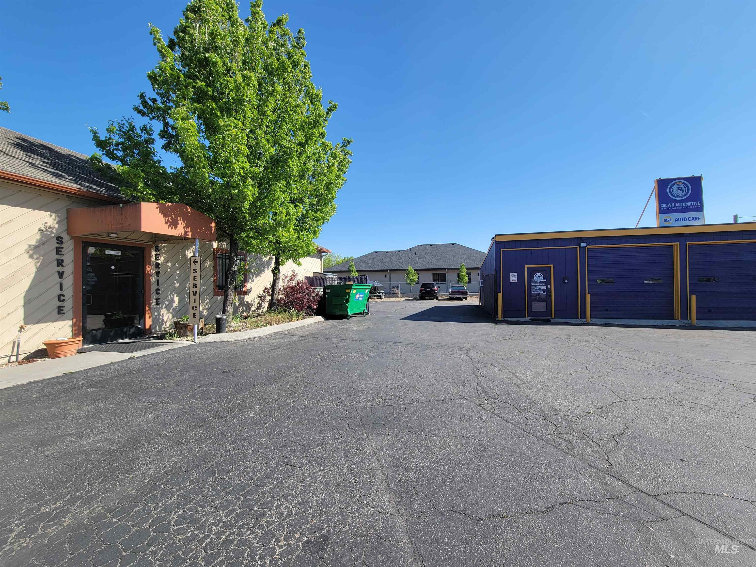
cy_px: 284
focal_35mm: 13
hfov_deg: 106.2
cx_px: 378
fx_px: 284
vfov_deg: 89.9
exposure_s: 1/1078
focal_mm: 2.2
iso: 50
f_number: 2.2
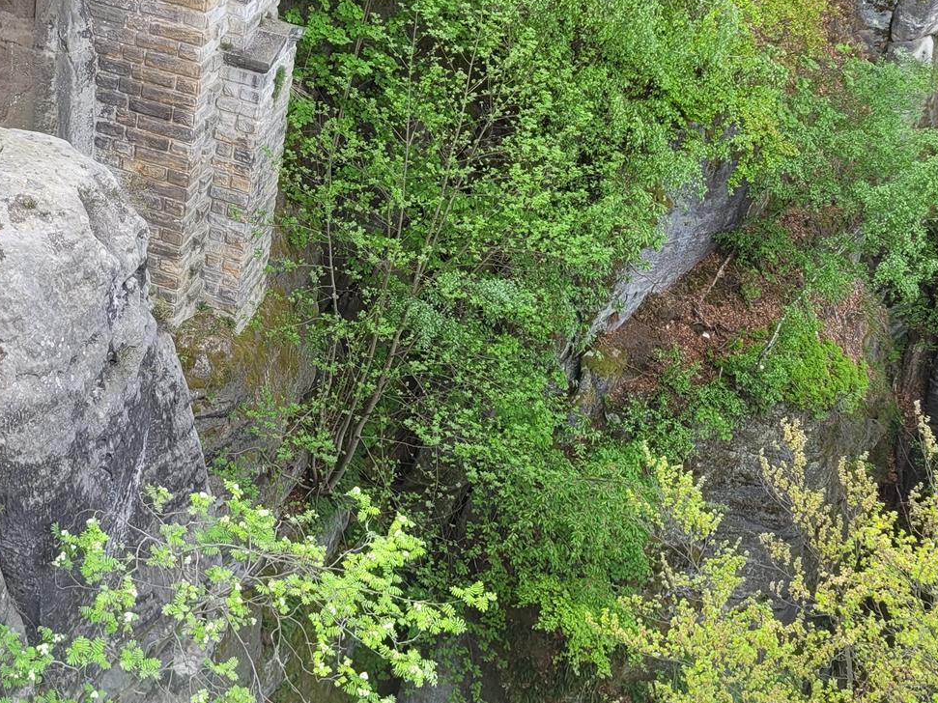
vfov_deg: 27.0
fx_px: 1463
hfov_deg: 35.0
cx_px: 267
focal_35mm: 54
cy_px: 304
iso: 40
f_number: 1.8
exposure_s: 1/154
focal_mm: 5.4
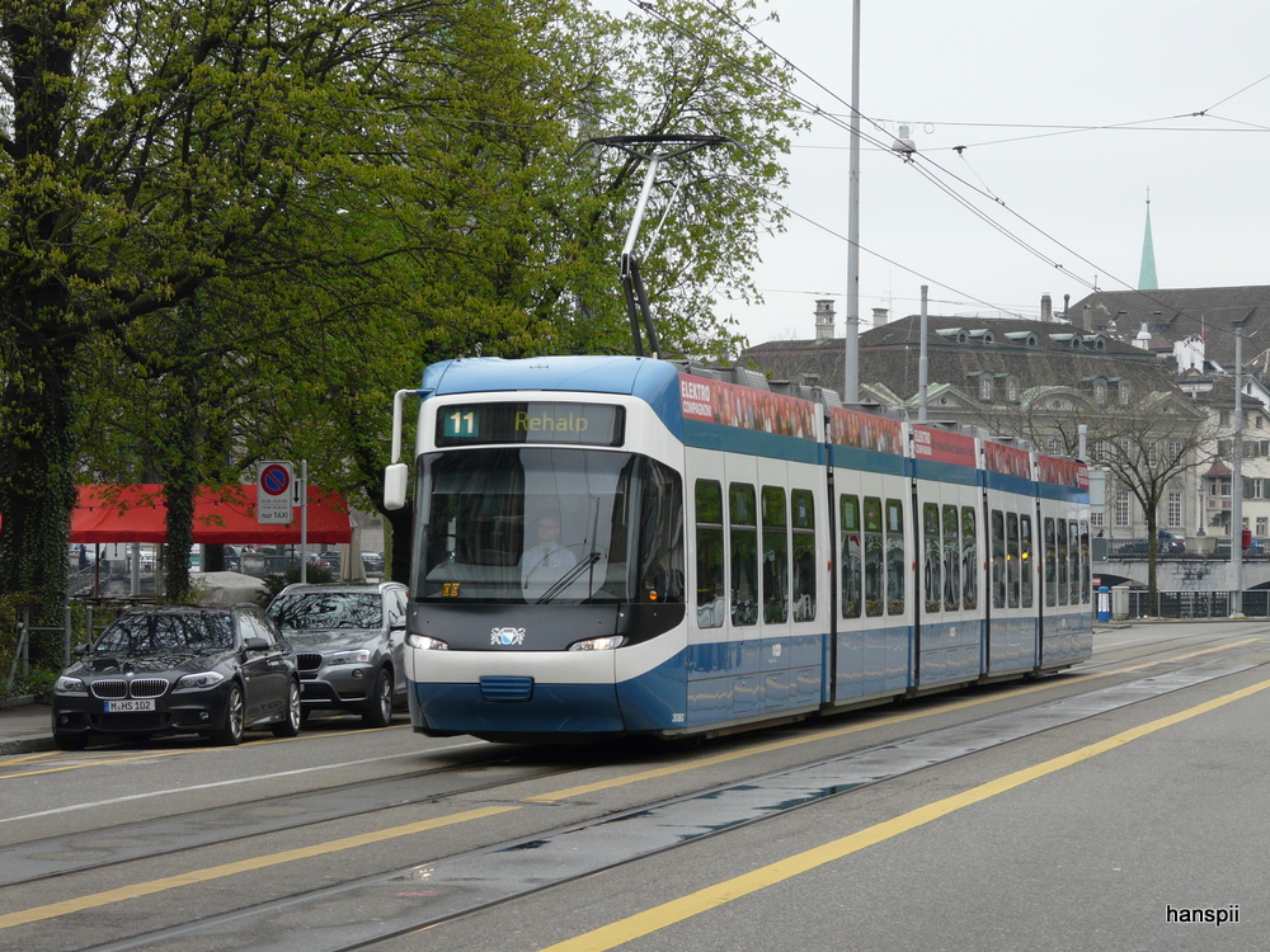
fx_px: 4403
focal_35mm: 120
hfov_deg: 16.4
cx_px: 635
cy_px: 476
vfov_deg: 12.3
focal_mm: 19.7
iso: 100
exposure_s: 1/200
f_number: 4
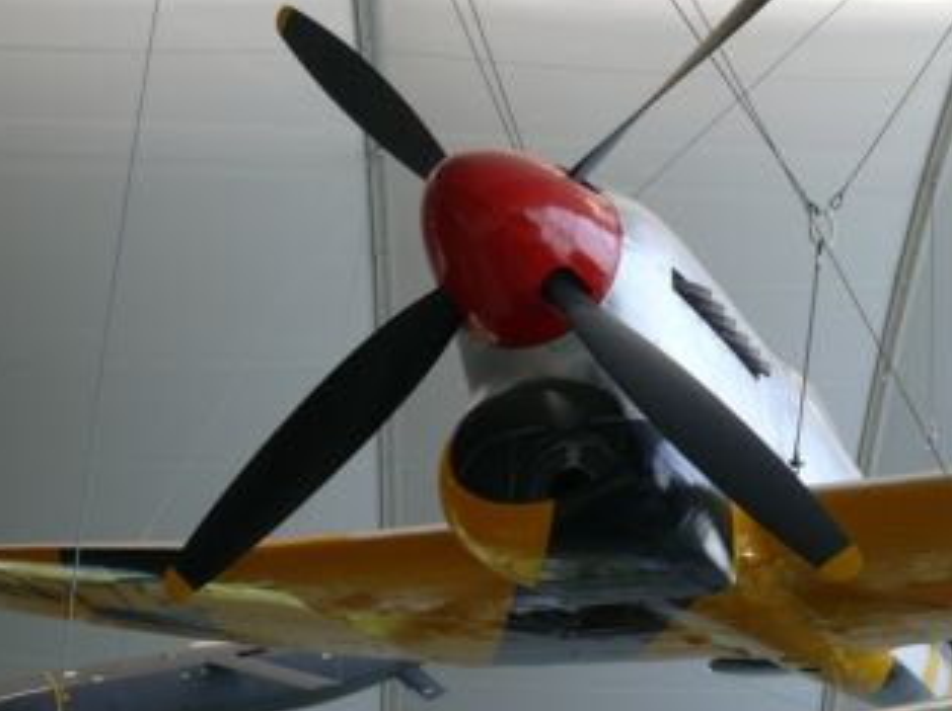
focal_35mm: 56
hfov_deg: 34.2
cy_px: 363
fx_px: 1538
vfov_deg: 26.0
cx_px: 596
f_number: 2.8
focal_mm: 7.4
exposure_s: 1/100
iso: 100
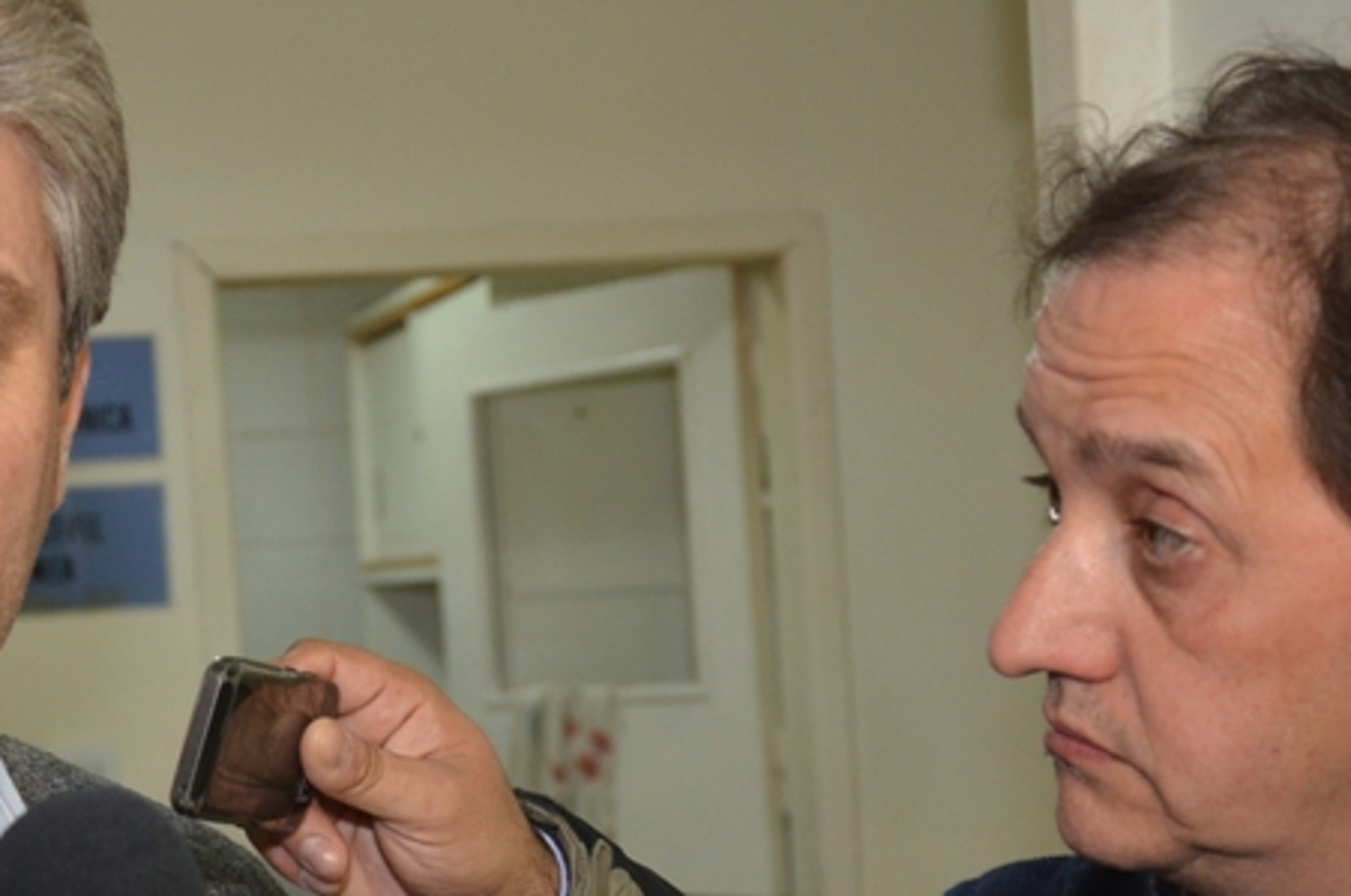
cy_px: 596
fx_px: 3784
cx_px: 575
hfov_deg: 20.2
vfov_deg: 13.5
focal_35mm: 101
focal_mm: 38
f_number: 4.5
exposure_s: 1/60
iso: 800
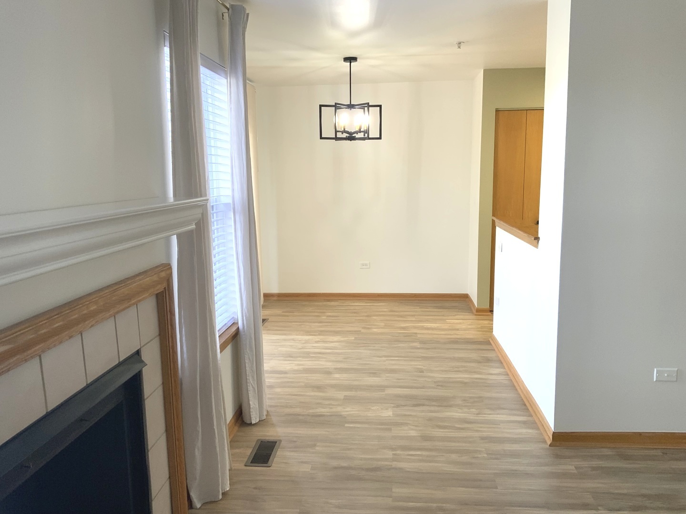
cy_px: 257
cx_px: 343
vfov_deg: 48.2
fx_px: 575
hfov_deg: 61.7
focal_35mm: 29
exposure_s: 1/60
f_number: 1.8
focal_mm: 3
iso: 50
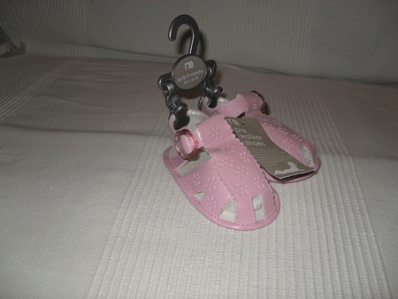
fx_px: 403
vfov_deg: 40.7
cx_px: 199
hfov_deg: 52.6
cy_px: 150
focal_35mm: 35
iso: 100
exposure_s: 1/45
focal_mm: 6.2
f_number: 8.9
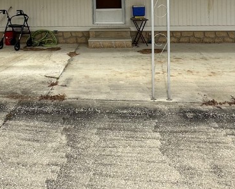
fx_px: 265
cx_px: 74
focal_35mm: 38
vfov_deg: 35.4
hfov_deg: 47.0
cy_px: -1
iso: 40
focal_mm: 2.22
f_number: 2.2
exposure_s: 1/1135
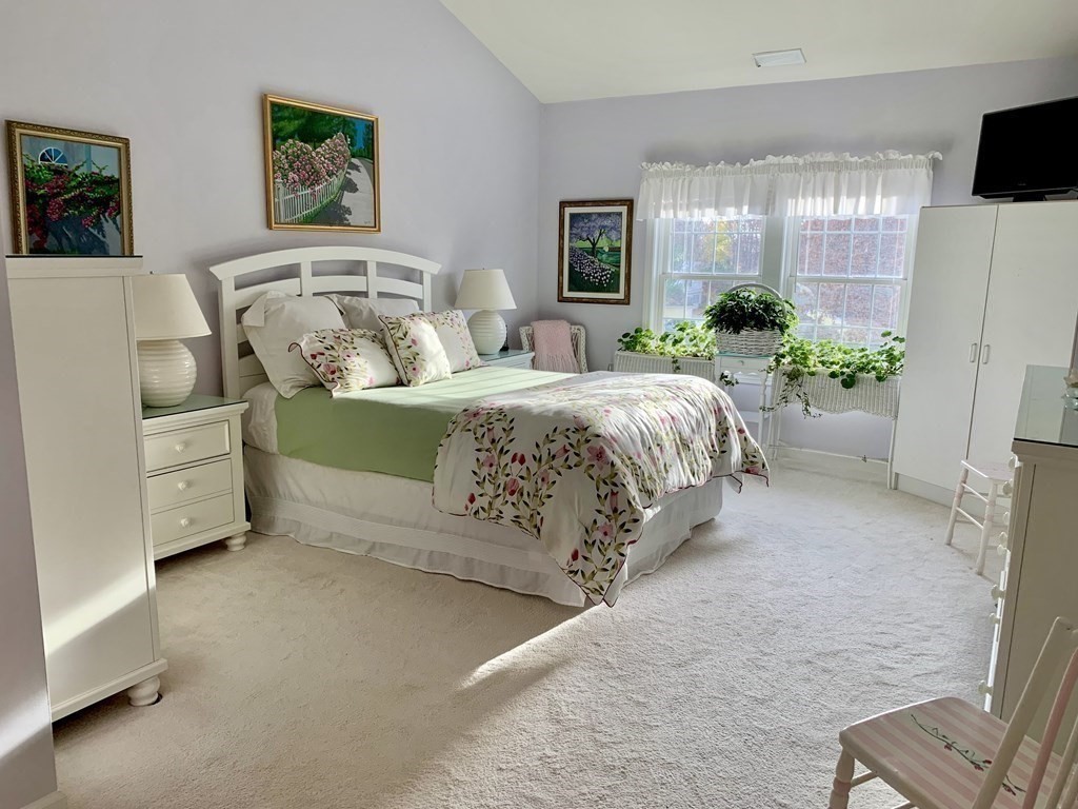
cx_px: 539
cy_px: 404
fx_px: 810
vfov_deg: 53.1
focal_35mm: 26
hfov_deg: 67.3
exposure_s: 1/120
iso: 80
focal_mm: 4.25
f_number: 1.8
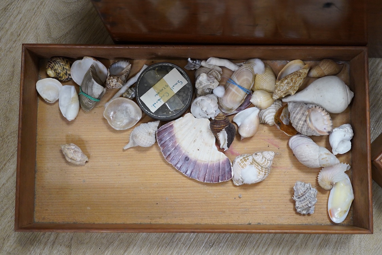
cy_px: 128
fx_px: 477
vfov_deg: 29.9
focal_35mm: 45
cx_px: 191
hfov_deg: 43.6
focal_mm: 30
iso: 2500
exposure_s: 1/250
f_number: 3.5
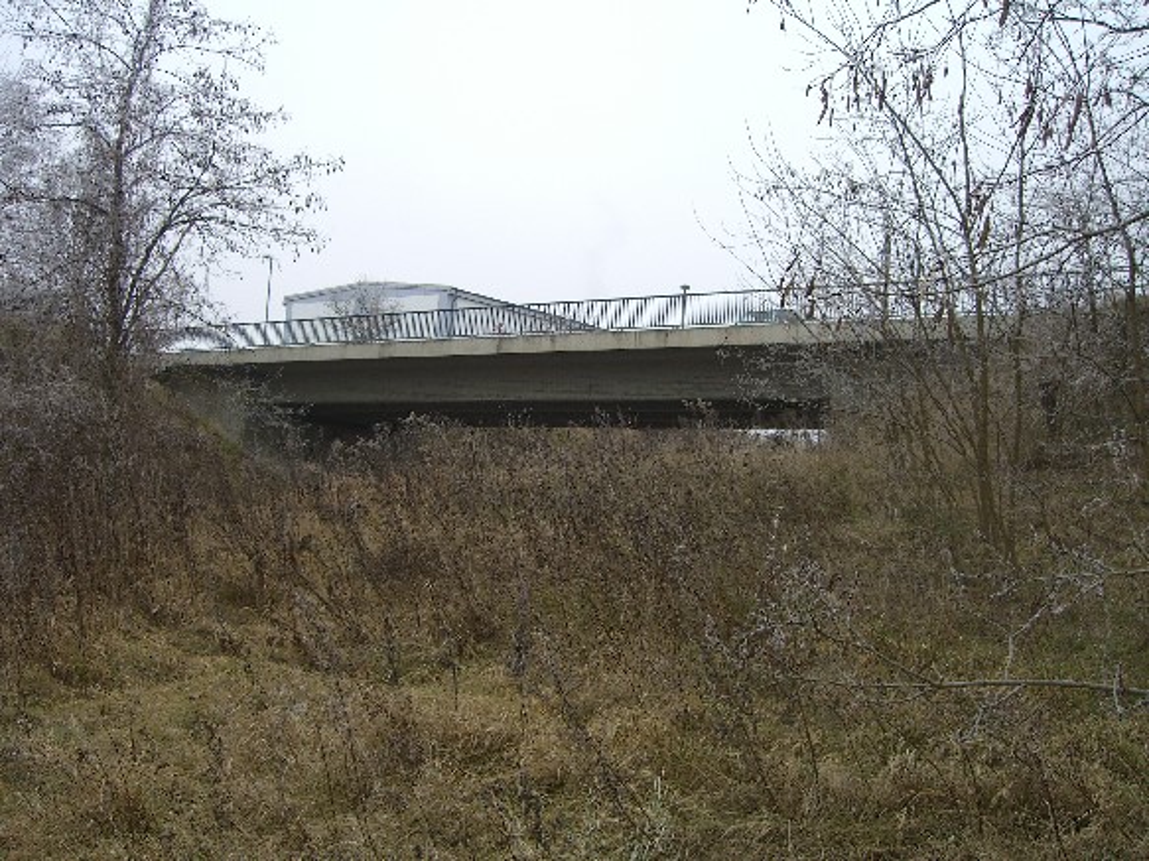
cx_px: 574
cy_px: 430
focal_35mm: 38
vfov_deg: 37.7
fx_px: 1261
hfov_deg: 49.0
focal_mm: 7.9
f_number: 2.8
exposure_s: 1/200
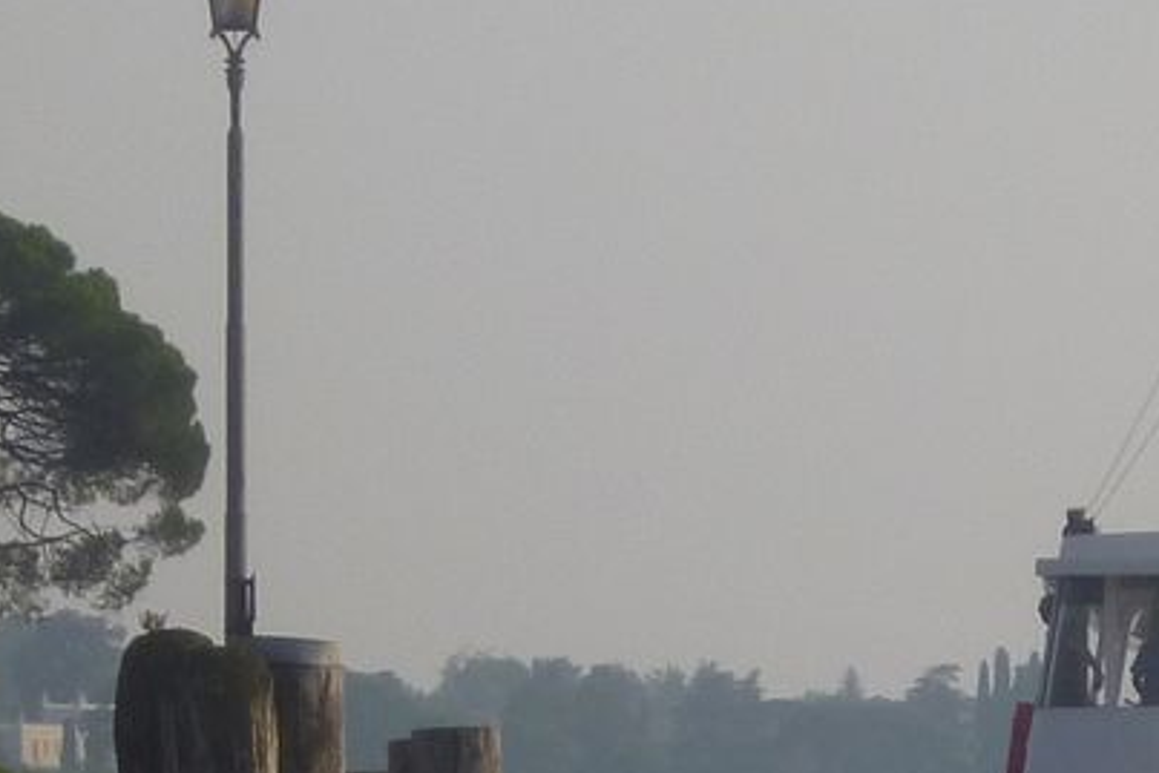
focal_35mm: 489
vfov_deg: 2.8
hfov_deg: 4.2
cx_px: 1124
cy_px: 1023
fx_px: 15748
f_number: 6.5
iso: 100
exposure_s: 1/320
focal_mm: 20
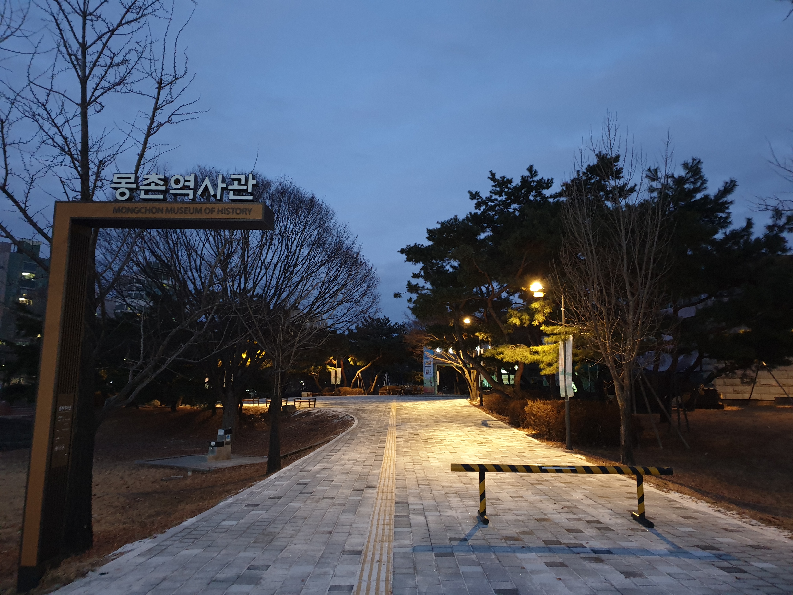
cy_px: 298
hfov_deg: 67.3
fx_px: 596
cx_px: 396
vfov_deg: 53.1
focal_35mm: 26
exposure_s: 1/12
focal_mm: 4.3
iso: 320
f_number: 1.5
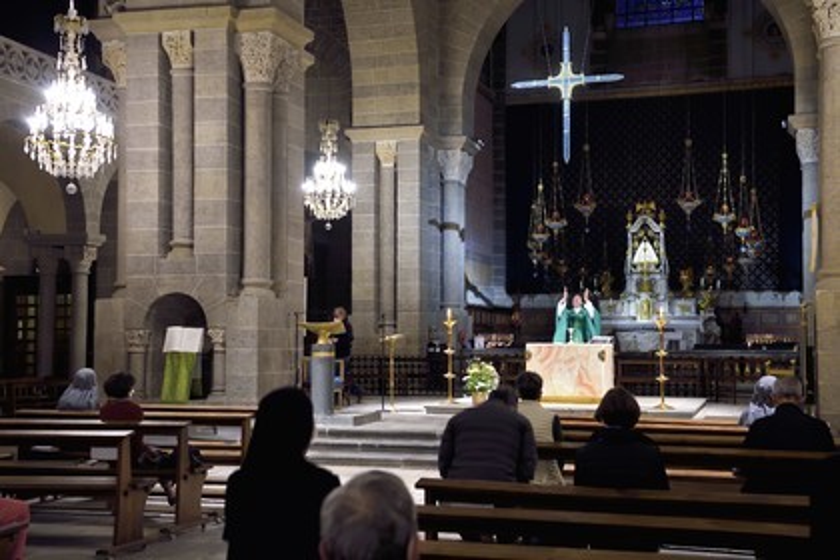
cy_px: 280
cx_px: 420
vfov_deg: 27.0
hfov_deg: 39.6
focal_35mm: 50
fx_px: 1167
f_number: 5
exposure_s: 1/30
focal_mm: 50
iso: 1600
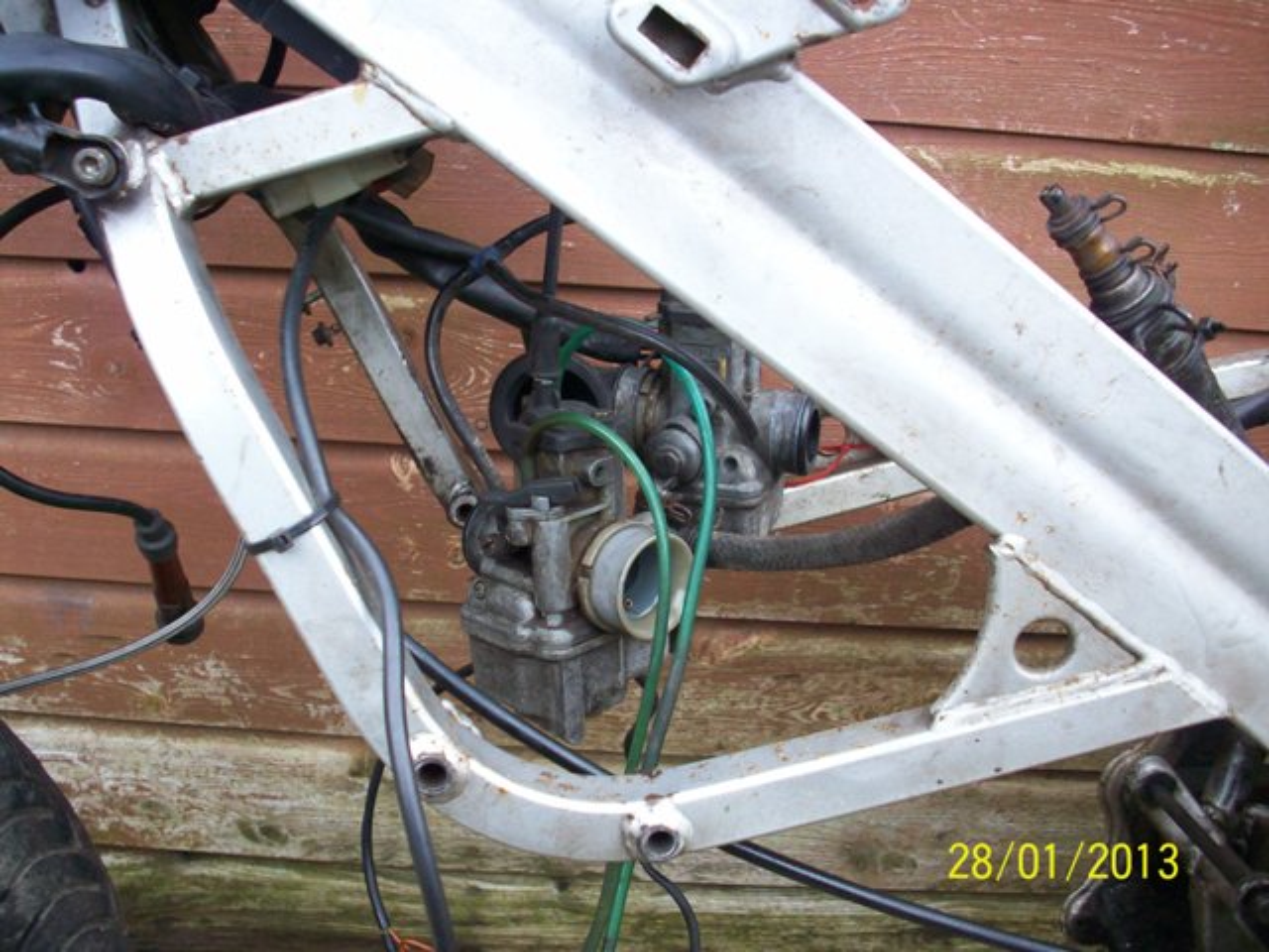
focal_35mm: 37
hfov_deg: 50.1
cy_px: 476
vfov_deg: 38.7
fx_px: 1356
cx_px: 634
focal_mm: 6.2
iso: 128
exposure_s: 1/64
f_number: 2.8
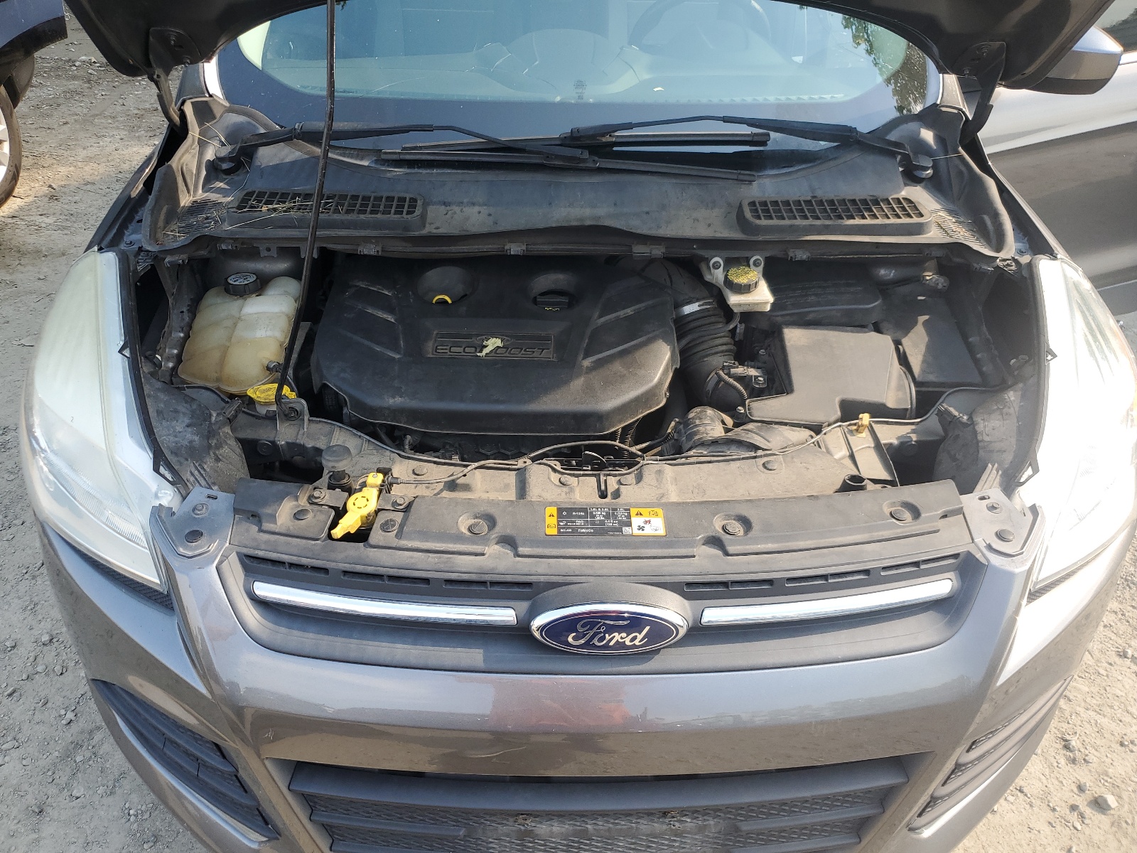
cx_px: 568
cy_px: 426
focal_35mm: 26
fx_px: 854
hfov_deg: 67.3
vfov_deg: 53.1
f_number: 1.5
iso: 50
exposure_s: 1/455
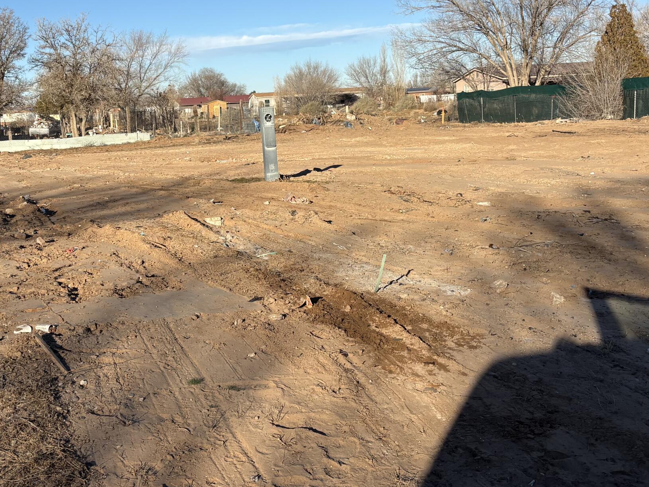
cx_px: 183
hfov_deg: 38.9
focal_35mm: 48
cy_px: 151
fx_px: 900
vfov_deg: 30.0
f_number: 1.6
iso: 50
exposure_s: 1/3534
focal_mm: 5.96
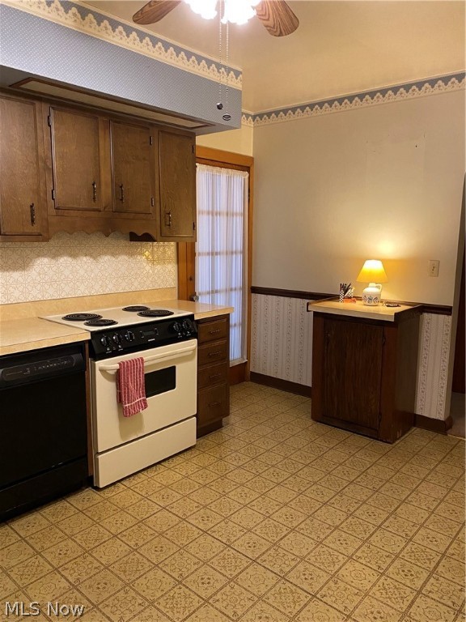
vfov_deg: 67.3
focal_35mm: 26
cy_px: 311
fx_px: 467
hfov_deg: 53.1
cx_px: 233
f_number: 1.8
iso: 400
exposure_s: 1/60
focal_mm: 4.25
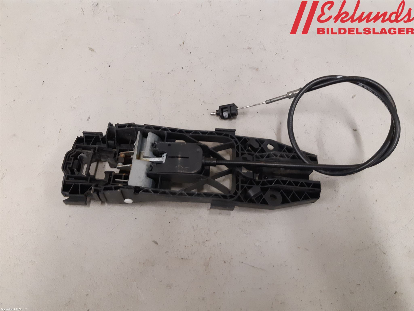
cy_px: 156
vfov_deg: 53.1
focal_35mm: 26
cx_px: 207
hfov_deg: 67.3
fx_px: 311
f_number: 1.7
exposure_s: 1/50
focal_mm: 3.93
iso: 200
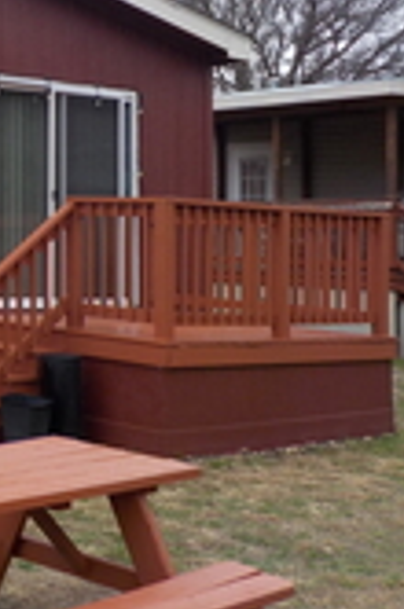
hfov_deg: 18.5
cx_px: -180
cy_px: 171
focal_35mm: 66
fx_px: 1116
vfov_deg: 30.2
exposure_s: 1/60
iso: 125
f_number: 3.3
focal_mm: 4.1
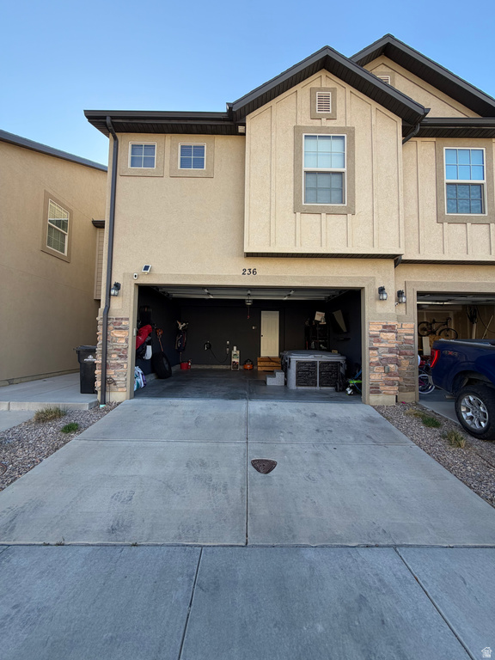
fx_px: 267
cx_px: 248
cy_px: 330
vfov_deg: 102.1
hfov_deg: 85.7
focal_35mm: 14
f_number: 2.2
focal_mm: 2.22
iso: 50
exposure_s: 1/276
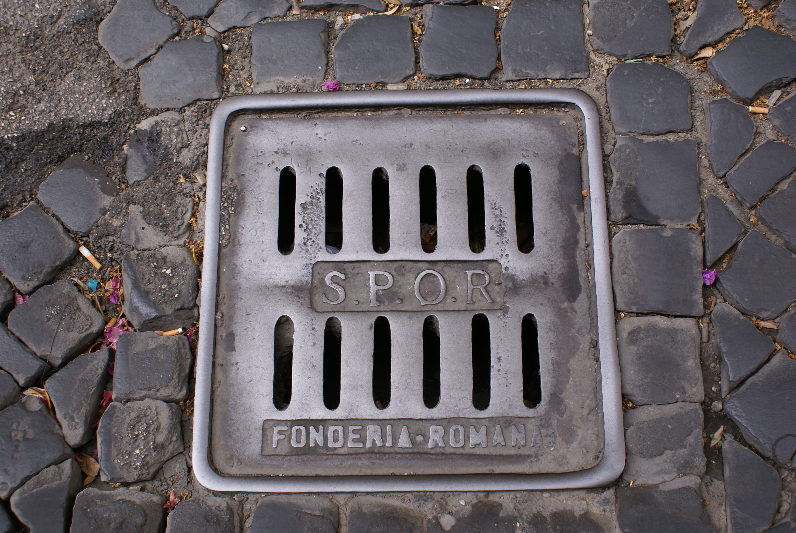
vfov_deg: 34.3
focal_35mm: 39
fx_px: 863
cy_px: 266
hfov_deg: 49.5
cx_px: 398
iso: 100
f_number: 6.3
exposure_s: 1/80
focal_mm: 26
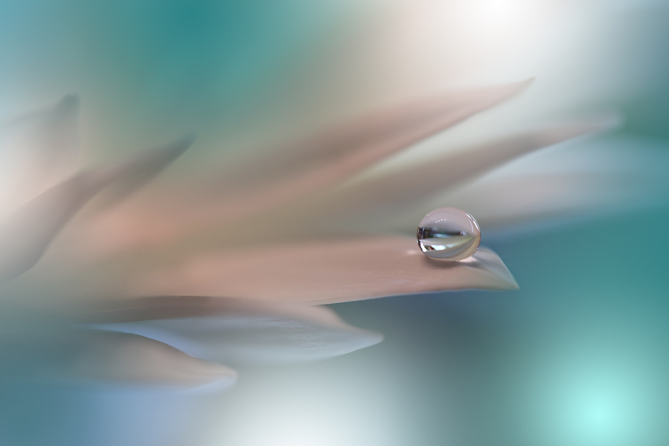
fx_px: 1951
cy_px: 223
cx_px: 334
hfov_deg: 19.5
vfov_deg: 13.0
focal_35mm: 105
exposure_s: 1/6
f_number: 9
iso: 100
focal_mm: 105
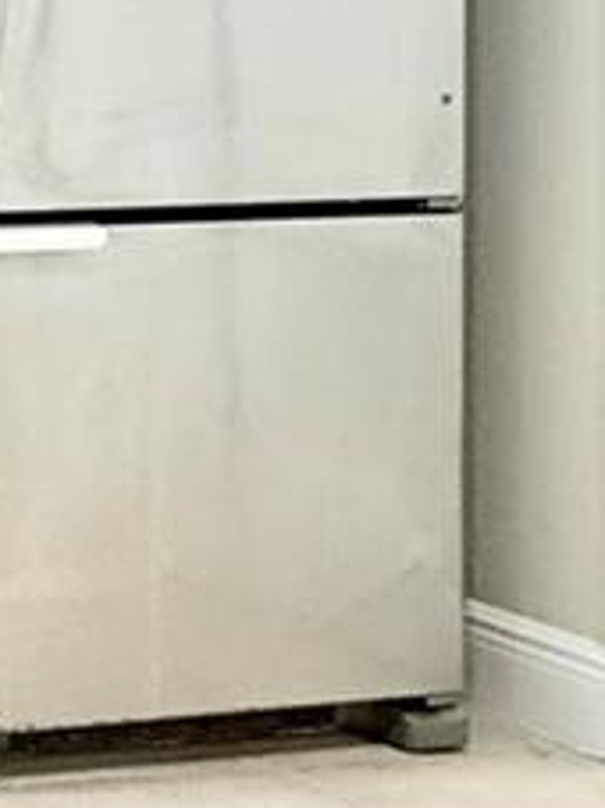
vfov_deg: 25.2
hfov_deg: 13.0
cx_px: -982
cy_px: 28
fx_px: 1726
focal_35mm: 74
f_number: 2.2
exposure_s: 1/120
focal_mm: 2.22
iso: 250
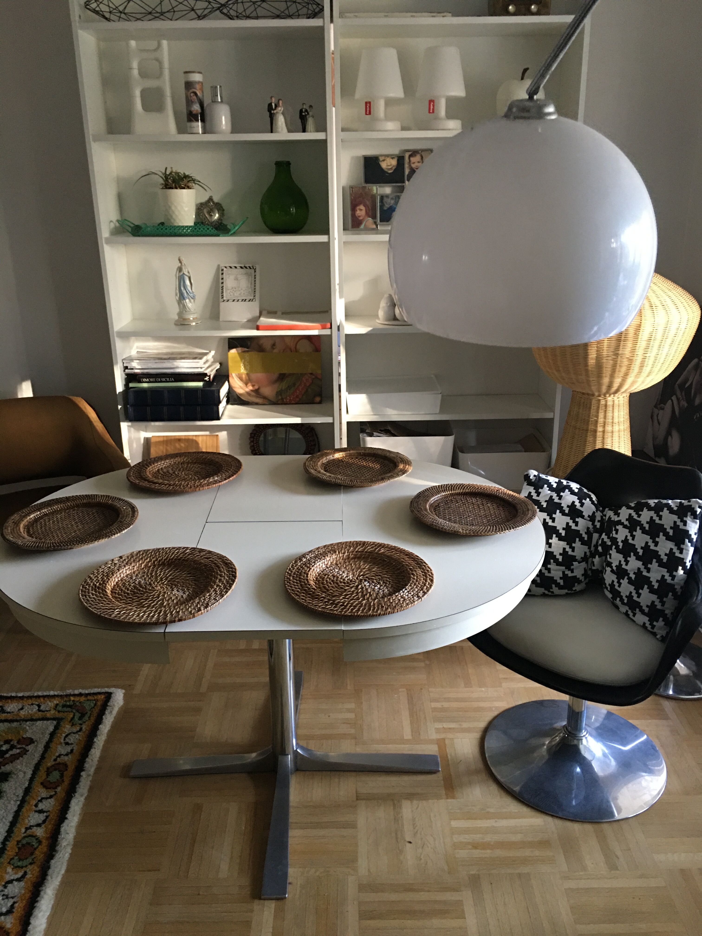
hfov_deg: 48.2
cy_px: 468
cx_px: 351
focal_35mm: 29
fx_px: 784
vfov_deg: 61.7
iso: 100
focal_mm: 4.15
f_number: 2.2
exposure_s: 1/10
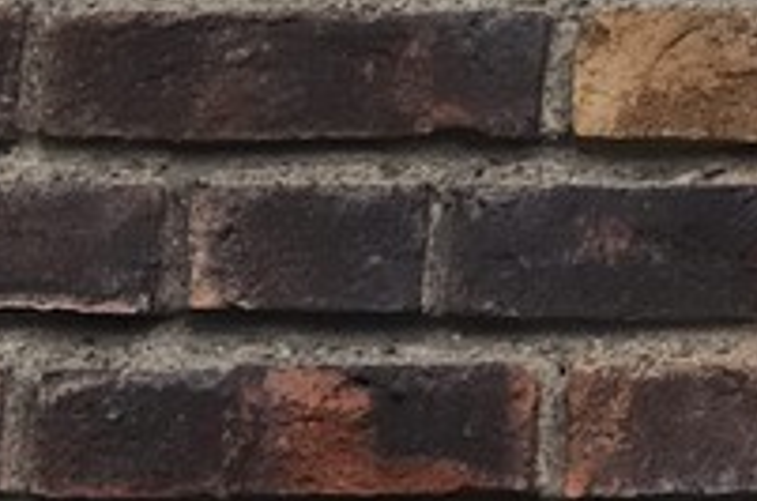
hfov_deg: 5.0
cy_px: -866
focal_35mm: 383
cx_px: 2783
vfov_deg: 3.5
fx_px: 8035
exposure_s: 1/100
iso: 400
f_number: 7.1
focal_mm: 48
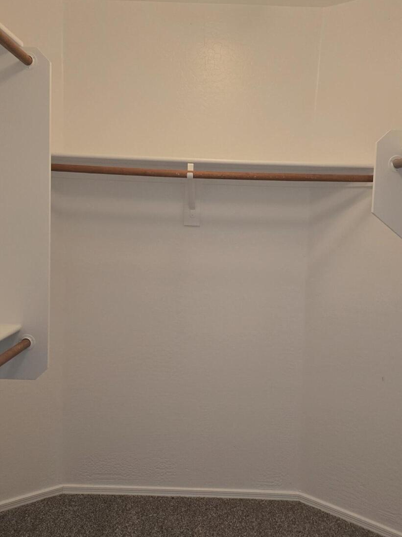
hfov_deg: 34.3
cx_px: 211
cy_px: 297
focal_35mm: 42
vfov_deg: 44.7
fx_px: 650
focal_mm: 6.3
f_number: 1.7
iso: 320
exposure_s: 1/120
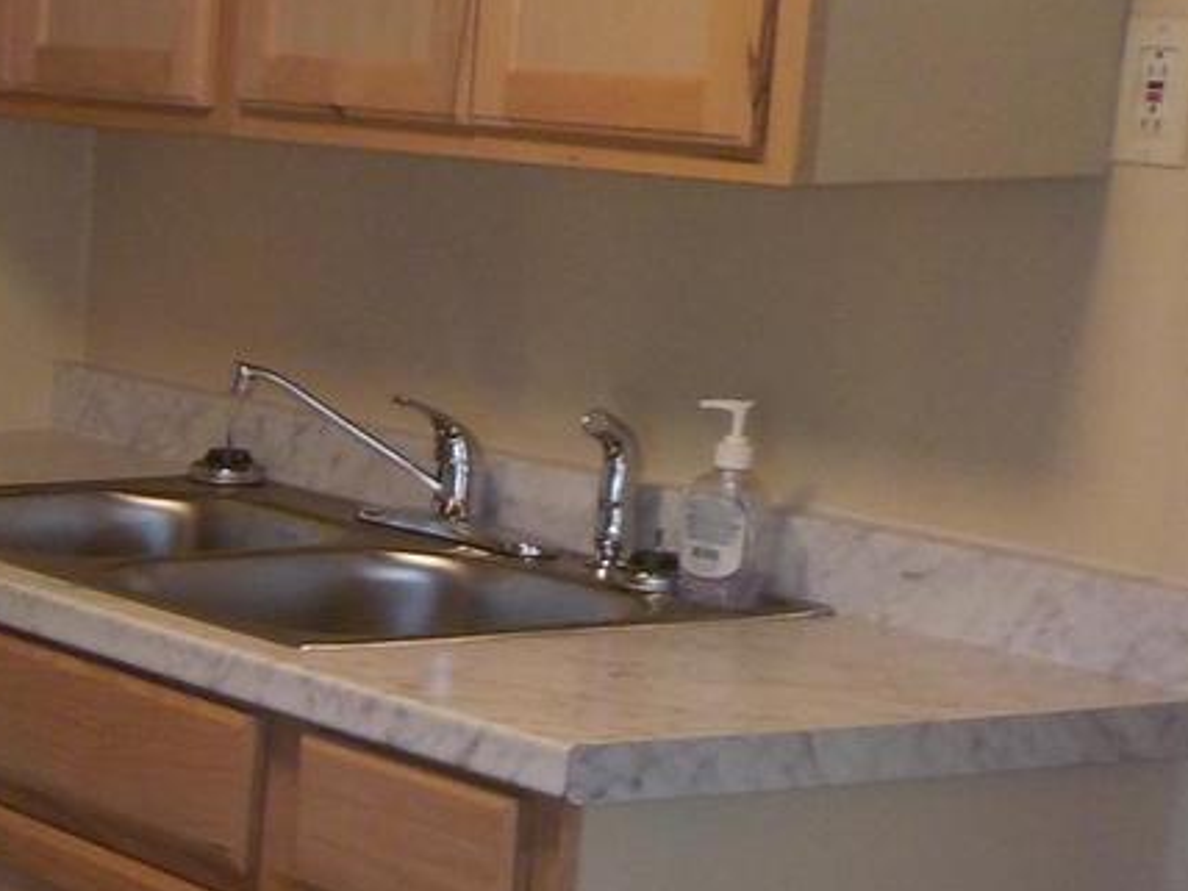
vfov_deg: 14.6
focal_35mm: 101
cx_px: -747
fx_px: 3466
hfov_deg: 17.0
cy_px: 580
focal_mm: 4.1
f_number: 3.3
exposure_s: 1/30
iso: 140
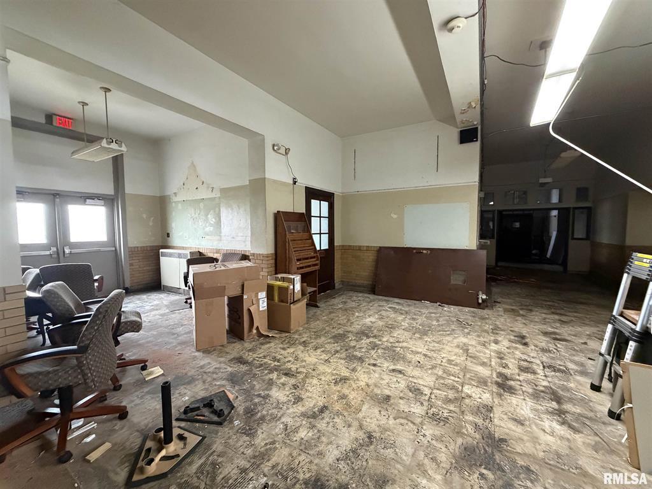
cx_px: 326
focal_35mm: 14
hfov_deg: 102.1
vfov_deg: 85.7
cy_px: 244
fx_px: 264
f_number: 2.2
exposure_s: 1/60
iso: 800
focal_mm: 2.22
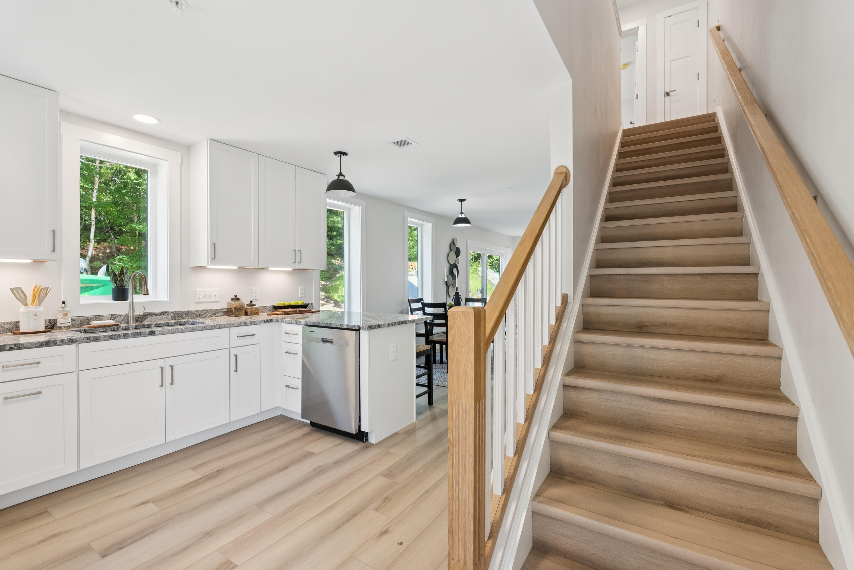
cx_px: 427
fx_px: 380
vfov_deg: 73.8
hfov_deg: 96.7
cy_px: 285
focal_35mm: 16
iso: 320
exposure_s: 1/10
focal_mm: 16
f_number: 7.1
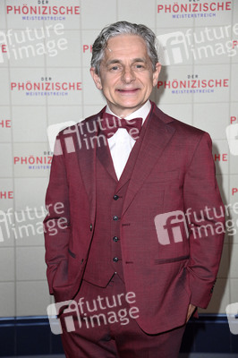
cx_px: 119
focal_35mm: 85
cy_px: 179
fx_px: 844
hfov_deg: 16.0
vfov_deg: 23.9
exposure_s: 1/250
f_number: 5.6
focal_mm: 85
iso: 800
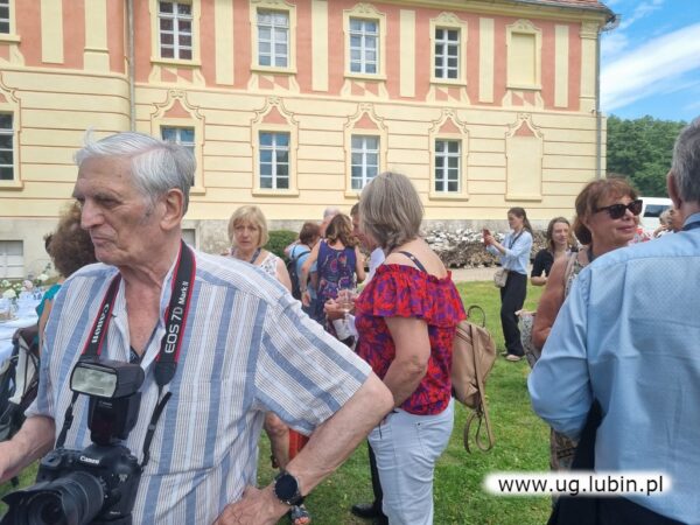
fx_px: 526
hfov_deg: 67.3
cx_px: 350
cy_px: 262
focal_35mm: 26
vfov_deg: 53.1
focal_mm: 5.4
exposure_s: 1/1144
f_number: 1.8
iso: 50
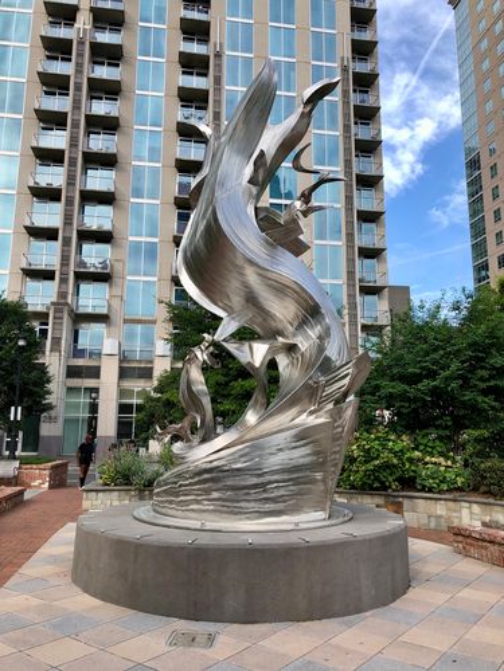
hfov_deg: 49.7
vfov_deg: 63.4
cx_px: 252
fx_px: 544
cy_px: 336
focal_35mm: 28
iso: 20
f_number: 1.8
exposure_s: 1/623
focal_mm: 3.99
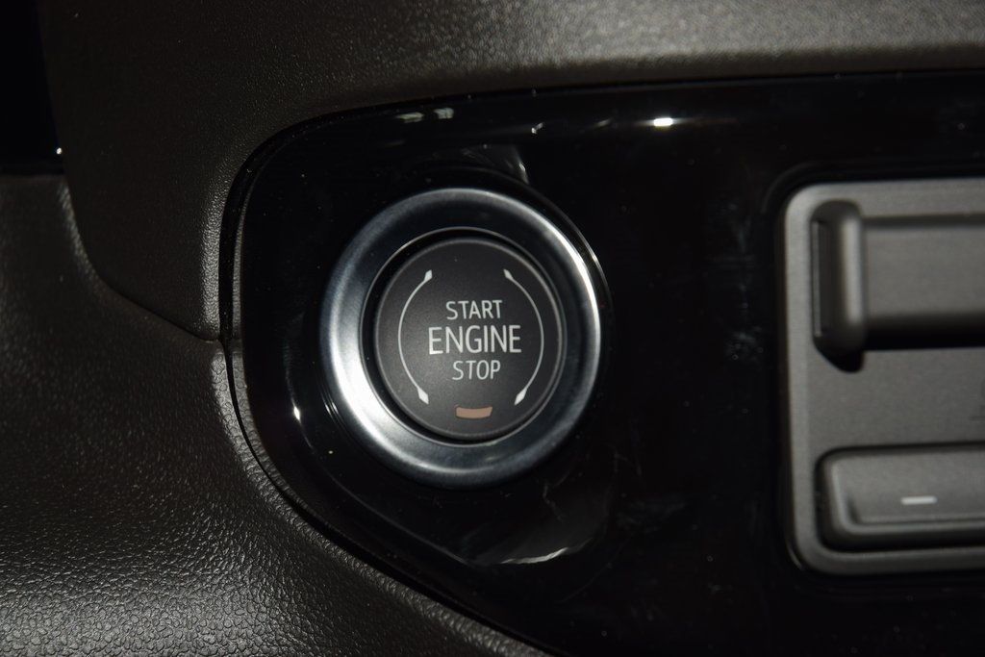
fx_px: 2873
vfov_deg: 13.0
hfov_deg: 19.5
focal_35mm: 105
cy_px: 328
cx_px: 492
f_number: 8
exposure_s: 1/125
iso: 100
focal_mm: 70
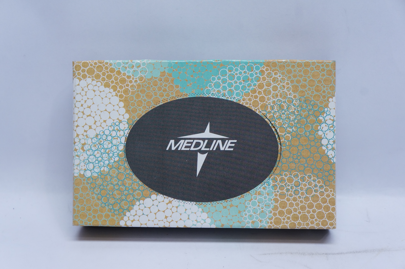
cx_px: 202
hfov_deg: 40.0
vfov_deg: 27.2
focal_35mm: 50
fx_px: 556
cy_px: 134
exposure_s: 1/60
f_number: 7.1
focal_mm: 33
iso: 800
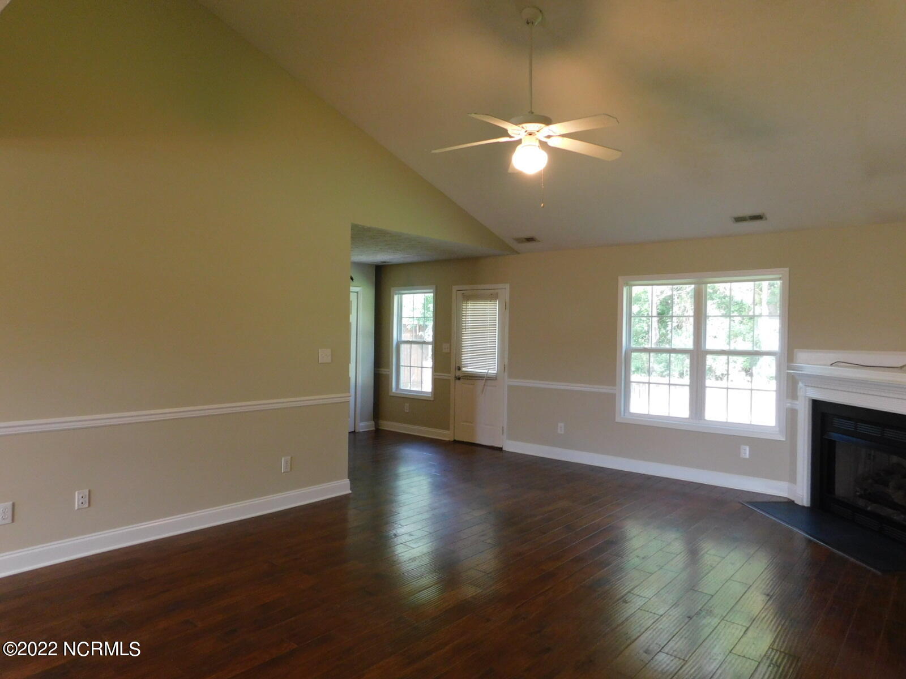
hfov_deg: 73.9
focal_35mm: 23
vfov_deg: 58.9
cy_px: 340
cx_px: 453
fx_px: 602
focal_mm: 4
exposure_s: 1/30
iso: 220
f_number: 3
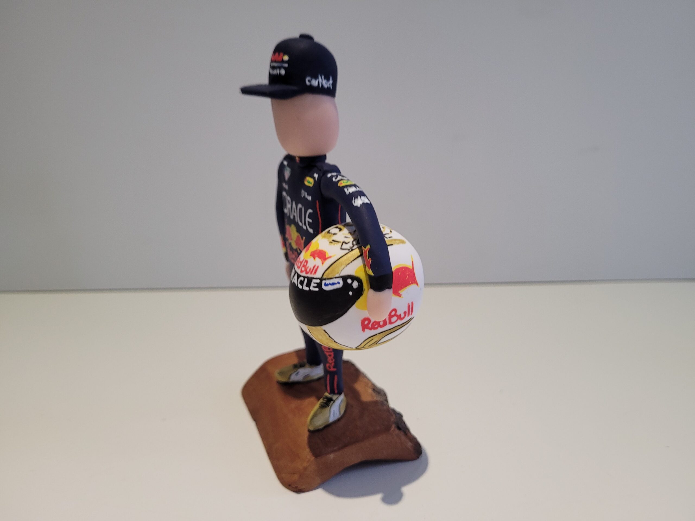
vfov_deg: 53.1
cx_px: 348
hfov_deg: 67.3
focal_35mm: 26
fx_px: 522
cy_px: 260
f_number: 1.8
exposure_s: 1/50
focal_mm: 5.4
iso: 160
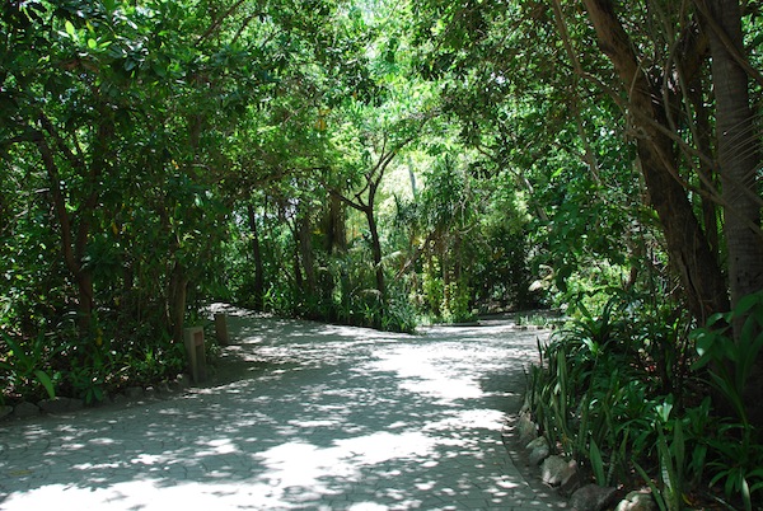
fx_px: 573
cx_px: 382
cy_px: 256
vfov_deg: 48.1
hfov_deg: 67.3
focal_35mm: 27
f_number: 5
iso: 200
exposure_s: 1/100
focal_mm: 18
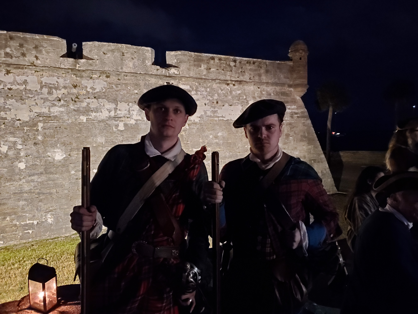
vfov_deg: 53.1
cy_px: 157
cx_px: 209
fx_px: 314
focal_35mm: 26
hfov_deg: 67.3
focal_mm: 4.3
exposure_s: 1/8
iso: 1250
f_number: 1.5
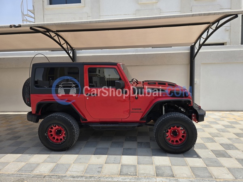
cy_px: 91
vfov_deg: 58.9
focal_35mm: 23
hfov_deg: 73.9
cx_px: 122
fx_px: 161
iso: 12
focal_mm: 6.3
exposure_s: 1/666
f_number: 1.7
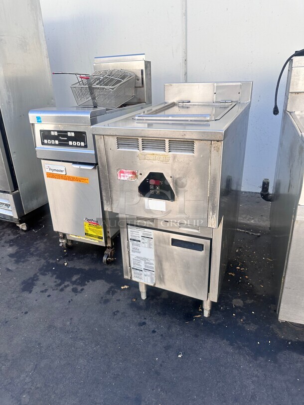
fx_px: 281
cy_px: 202
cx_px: 152
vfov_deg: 71.6
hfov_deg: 56.8
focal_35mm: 24
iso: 80
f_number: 1.78
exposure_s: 1/724
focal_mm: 6.86
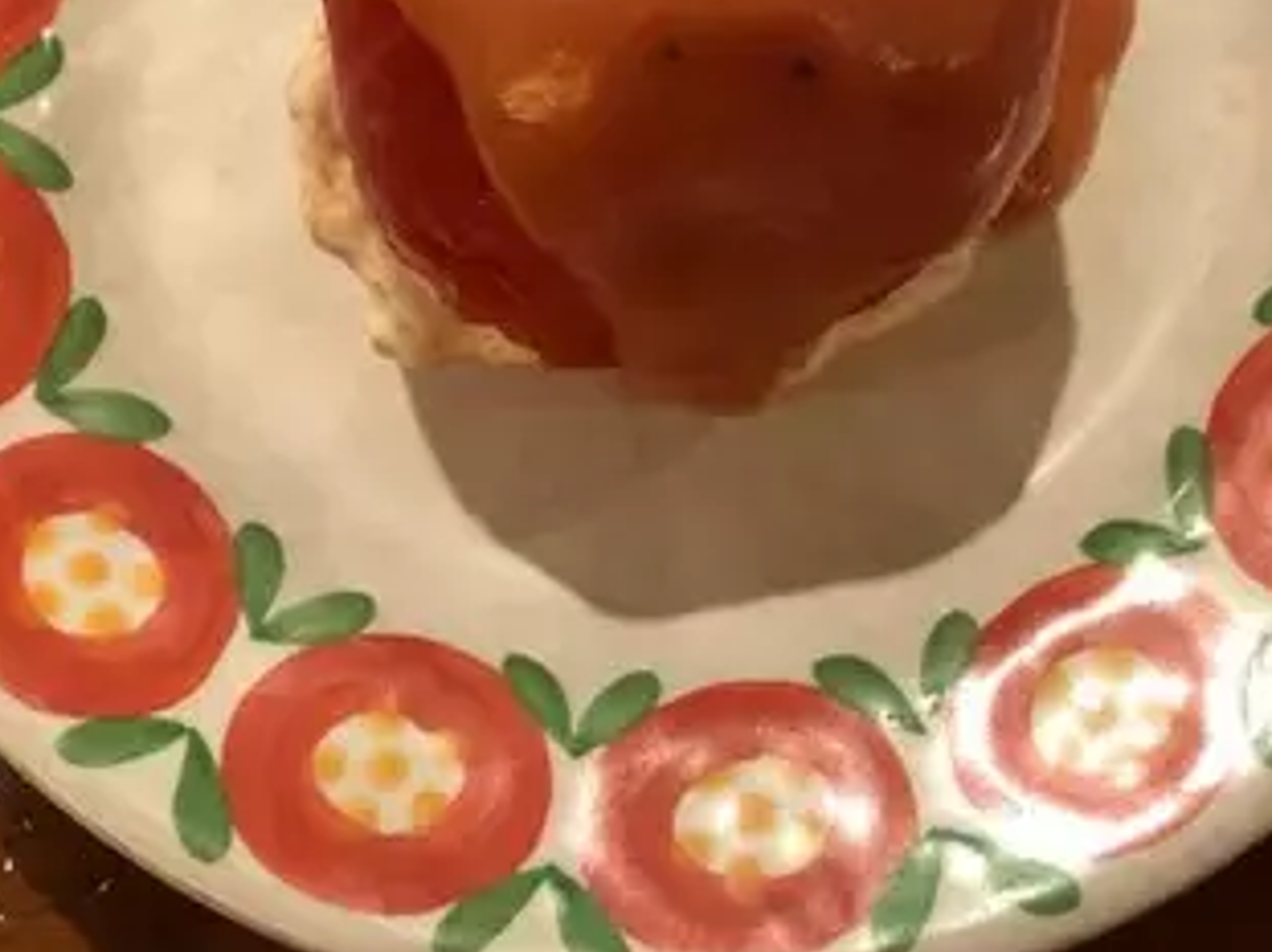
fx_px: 1984
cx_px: 691
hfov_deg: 35.5
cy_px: 127
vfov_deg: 26.3
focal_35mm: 54
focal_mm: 3.99
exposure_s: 1/15
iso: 100
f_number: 1.8
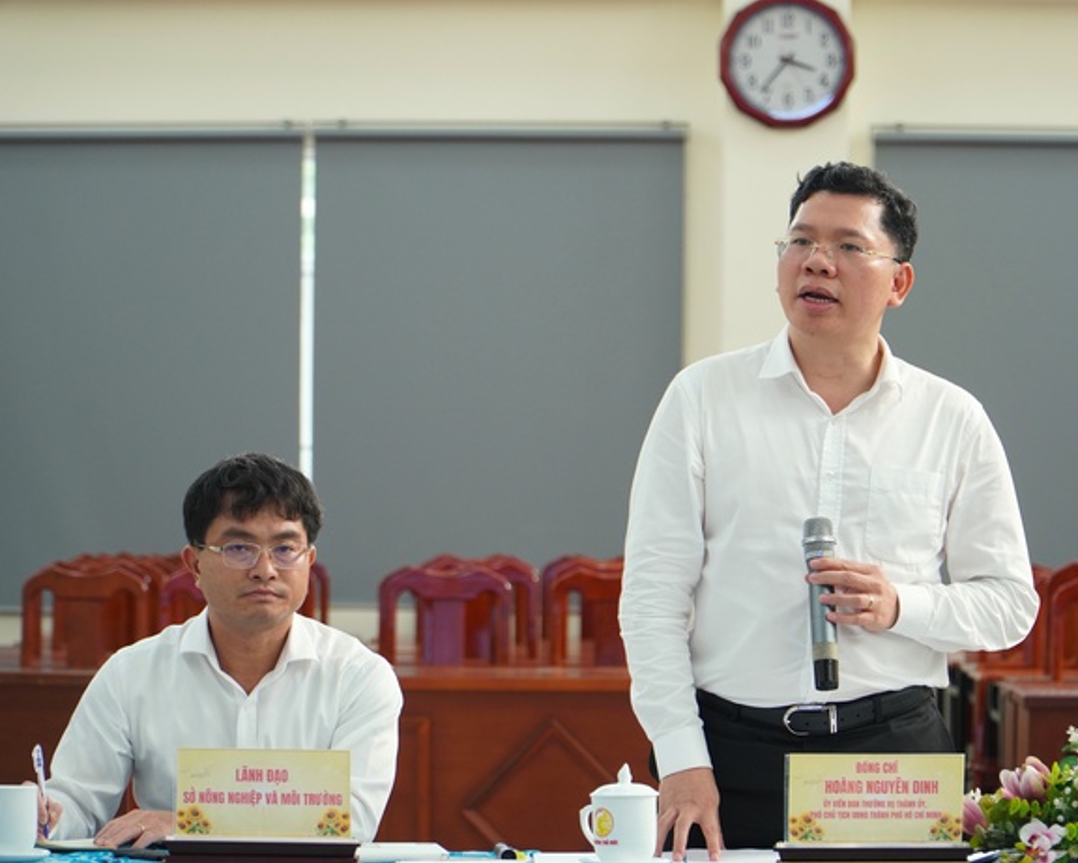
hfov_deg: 12.8
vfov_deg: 10.3
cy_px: 433
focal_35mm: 150
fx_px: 4787
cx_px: 629
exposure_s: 1/160
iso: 400
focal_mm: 88
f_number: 4
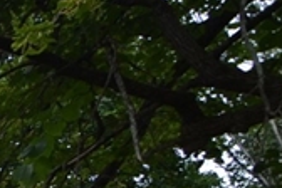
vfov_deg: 9.6
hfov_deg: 10.9
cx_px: -574
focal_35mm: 119
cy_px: 516
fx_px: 933
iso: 125
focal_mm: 13
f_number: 5.6
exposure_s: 1/125
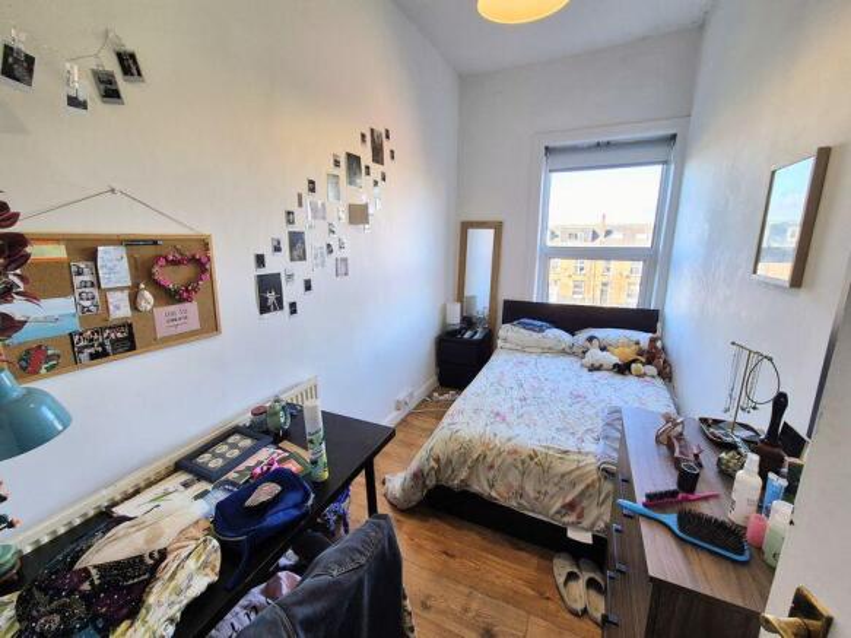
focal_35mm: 13
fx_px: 320
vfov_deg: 89.9
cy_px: 319
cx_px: 426
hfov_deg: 106.2
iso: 50
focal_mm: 2.2
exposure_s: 1/92
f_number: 2.2
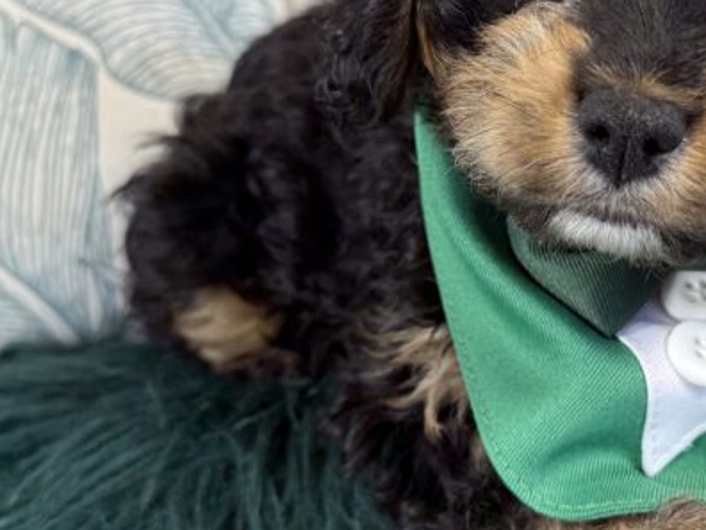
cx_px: 524
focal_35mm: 62
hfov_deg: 30.7
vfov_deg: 23.6
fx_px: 1265
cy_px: 184
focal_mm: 6.76
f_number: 1.78
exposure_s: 1/120
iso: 100
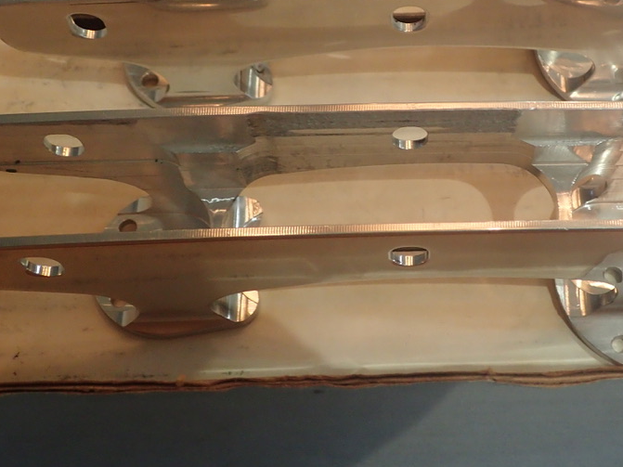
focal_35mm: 58
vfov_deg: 25.1
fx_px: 1044
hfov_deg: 32.7
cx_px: 452
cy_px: 172
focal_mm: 6.86
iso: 320
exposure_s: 1/40
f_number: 2.7
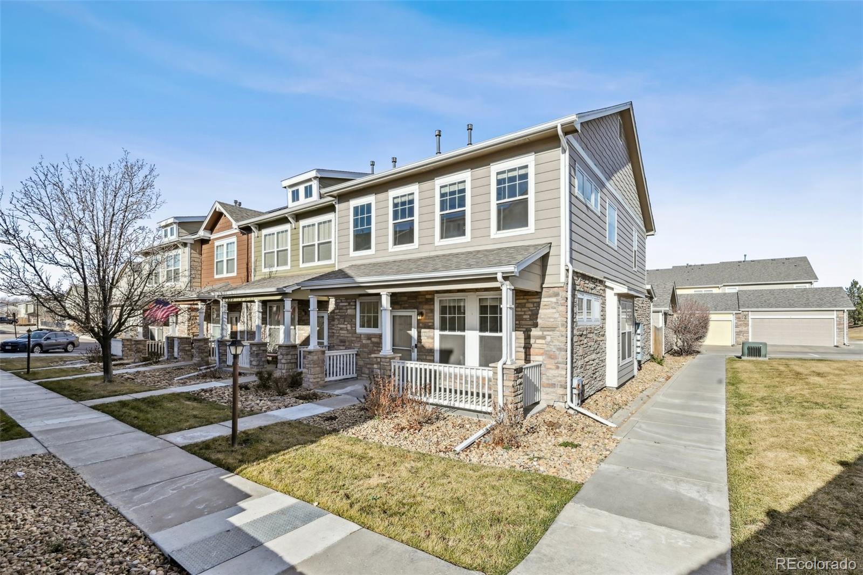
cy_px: 288
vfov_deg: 73.7
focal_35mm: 16
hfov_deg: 96.7
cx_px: 432
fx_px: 383
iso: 400
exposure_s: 1/800
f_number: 10
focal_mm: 16
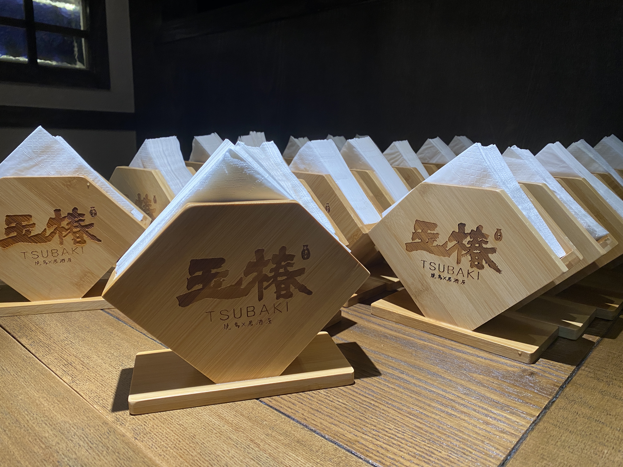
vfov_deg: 53.1
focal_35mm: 26
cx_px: 312
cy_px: 234
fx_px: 468
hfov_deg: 67.3
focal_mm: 4.25
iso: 125
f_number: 1.8
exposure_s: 1/69
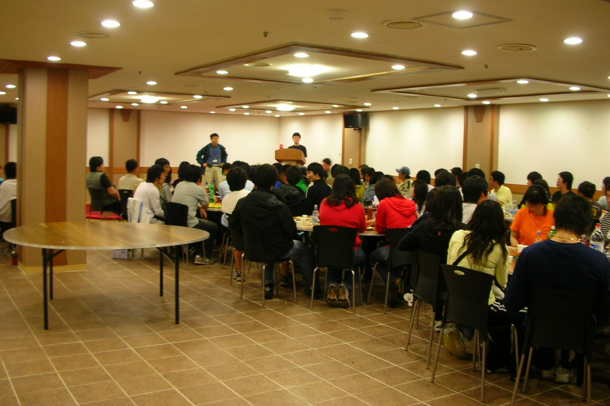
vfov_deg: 35.9
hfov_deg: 51.9
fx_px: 627
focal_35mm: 37
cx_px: 308
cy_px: 186
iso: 50
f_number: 3
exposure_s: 1/4.1
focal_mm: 5.8
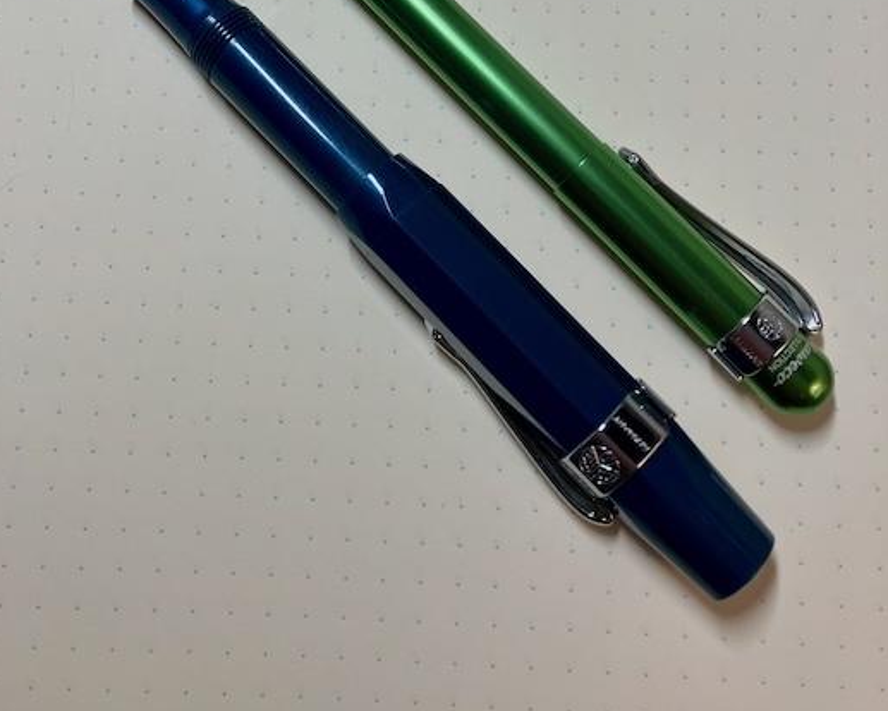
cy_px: 163
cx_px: 439
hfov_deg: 49.1
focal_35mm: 37
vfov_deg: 38.9
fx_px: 973
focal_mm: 3.99
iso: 80
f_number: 1.8
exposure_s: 1/121
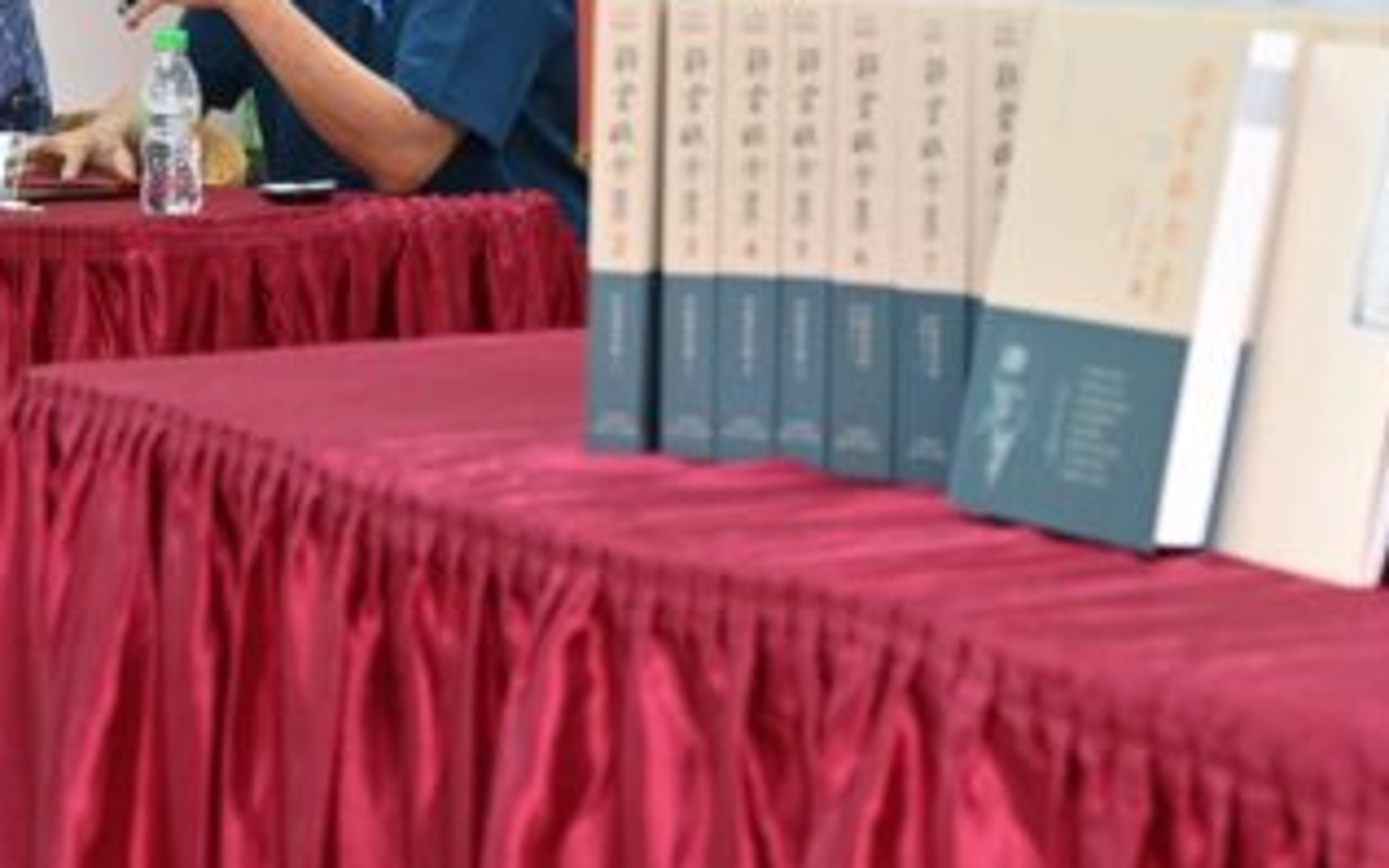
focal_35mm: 108
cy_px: 13
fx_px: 4088
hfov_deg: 19.3
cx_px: 837
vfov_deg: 12.0
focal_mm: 56
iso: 1600
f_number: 5.6
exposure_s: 1/50
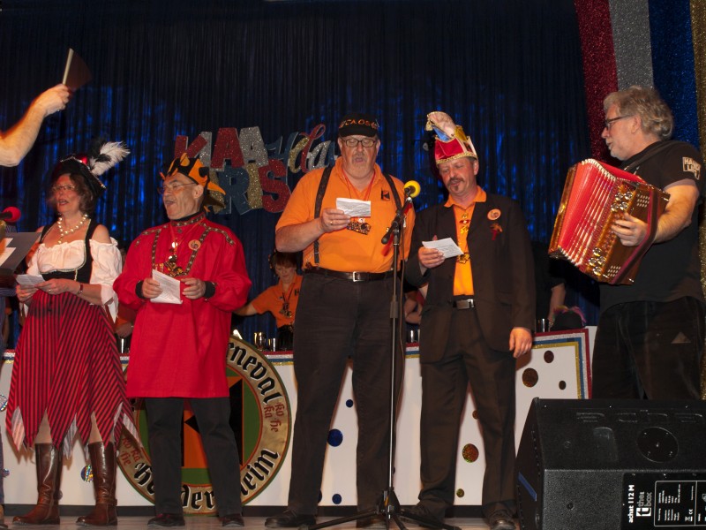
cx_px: 353
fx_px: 897
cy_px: 265
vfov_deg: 32.9
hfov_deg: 42.9
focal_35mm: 44
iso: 100
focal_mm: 22
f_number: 4.5
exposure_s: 1/40
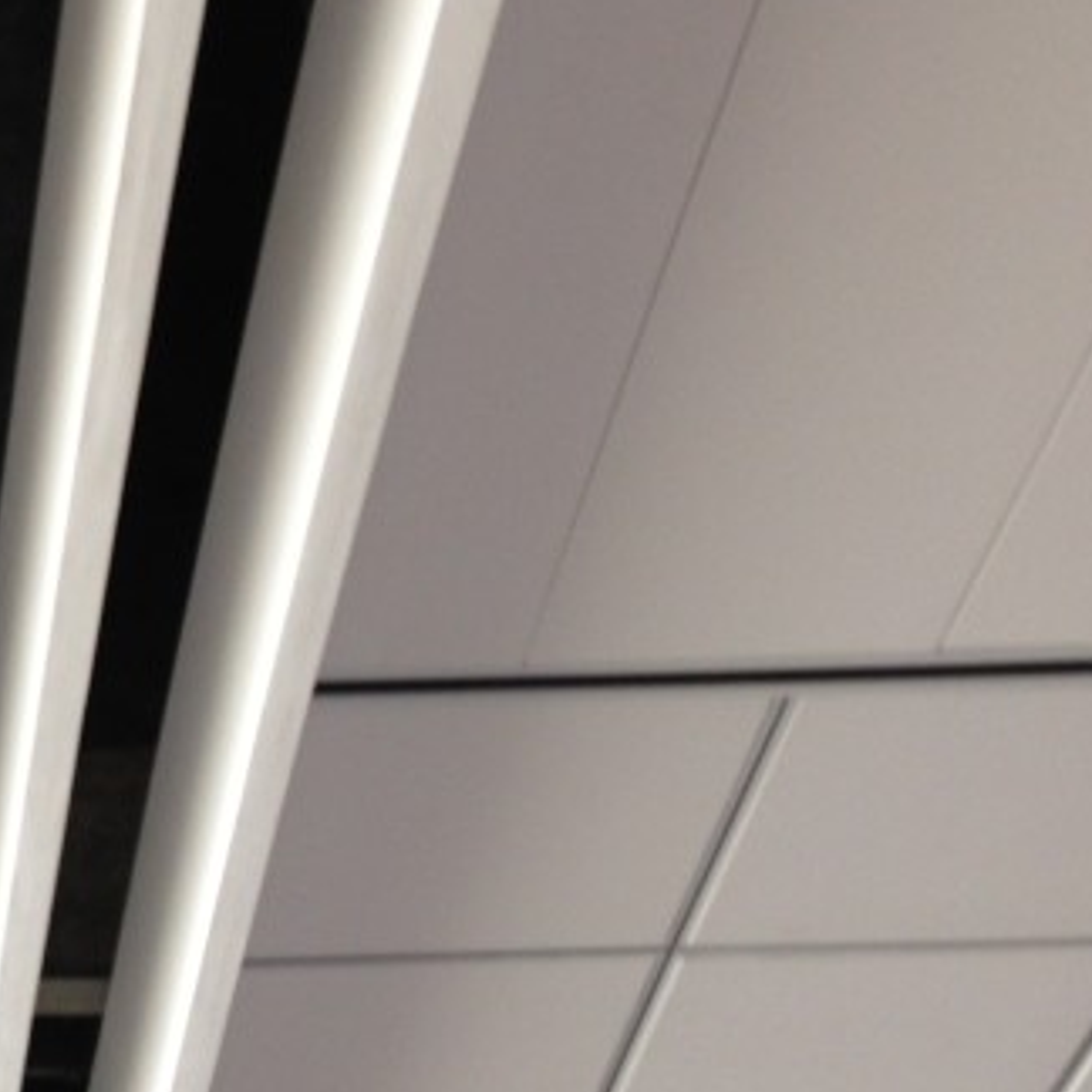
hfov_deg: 19.5
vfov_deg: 21.4
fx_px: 2891
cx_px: -388
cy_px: 477
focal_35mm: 81
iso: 64
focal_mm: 4.13
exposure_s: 1/20
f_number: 2.4
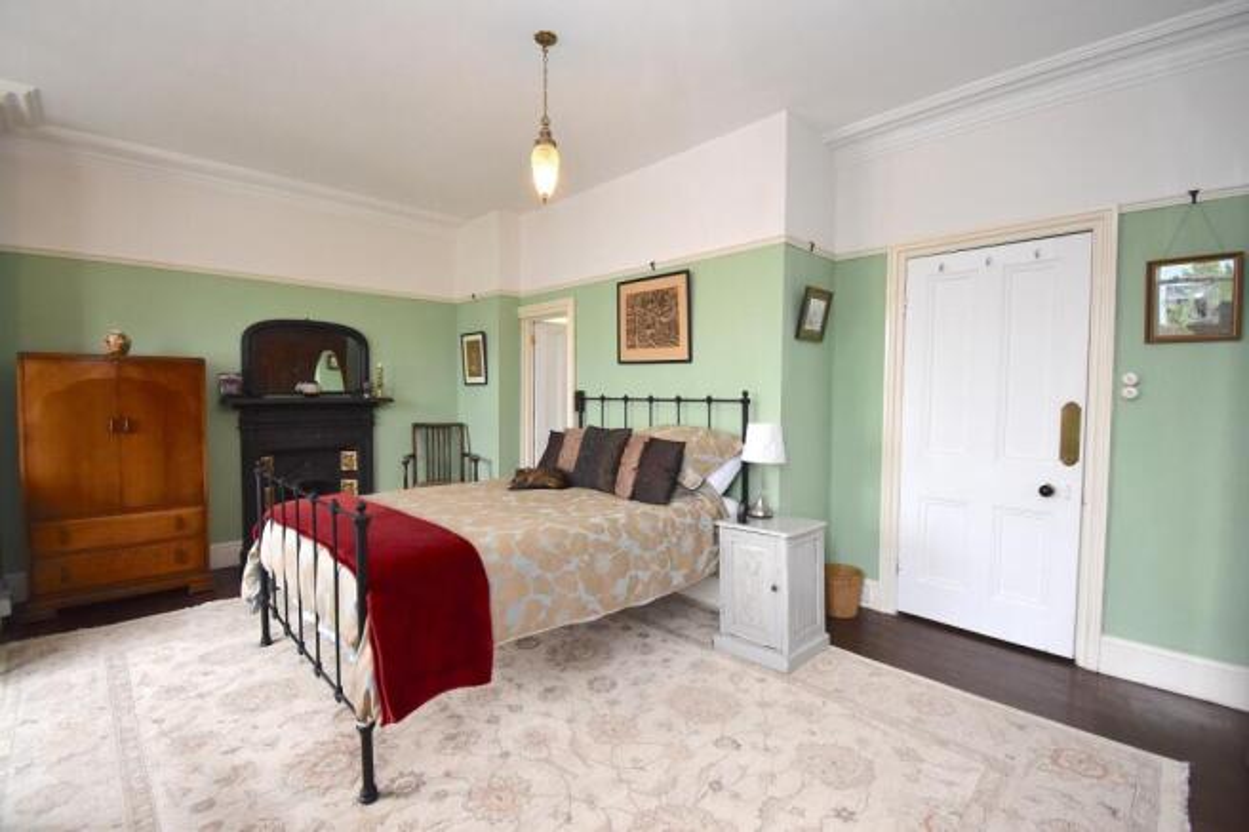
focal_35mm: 15
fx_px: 520
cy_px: 416
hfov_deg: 100.4
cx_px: 624
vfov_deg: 77.3
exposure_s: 1/200
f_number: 5
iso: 800
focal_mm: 10
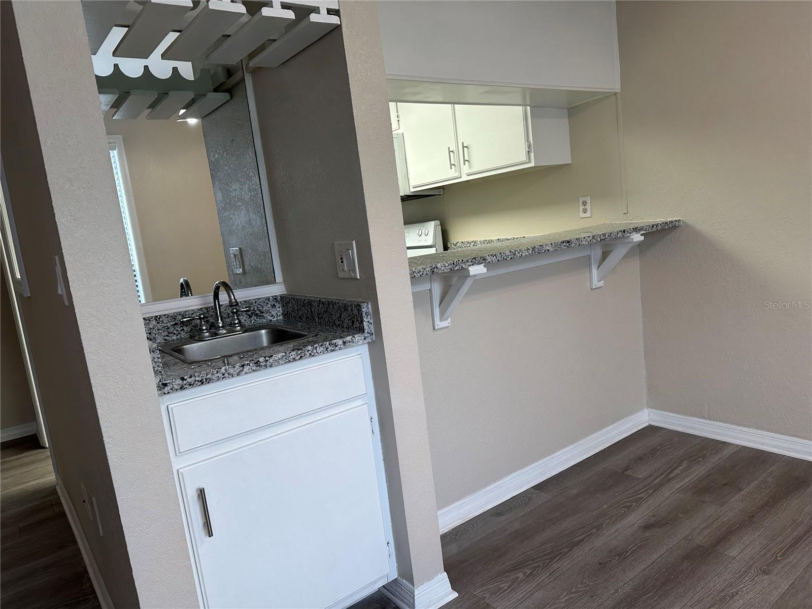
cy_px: 304
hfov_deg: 71.6
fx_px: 563
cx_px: 406
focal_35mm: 24
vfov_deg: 56.8
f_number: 1.78
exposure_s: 1/120
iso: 125
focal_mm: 6.86
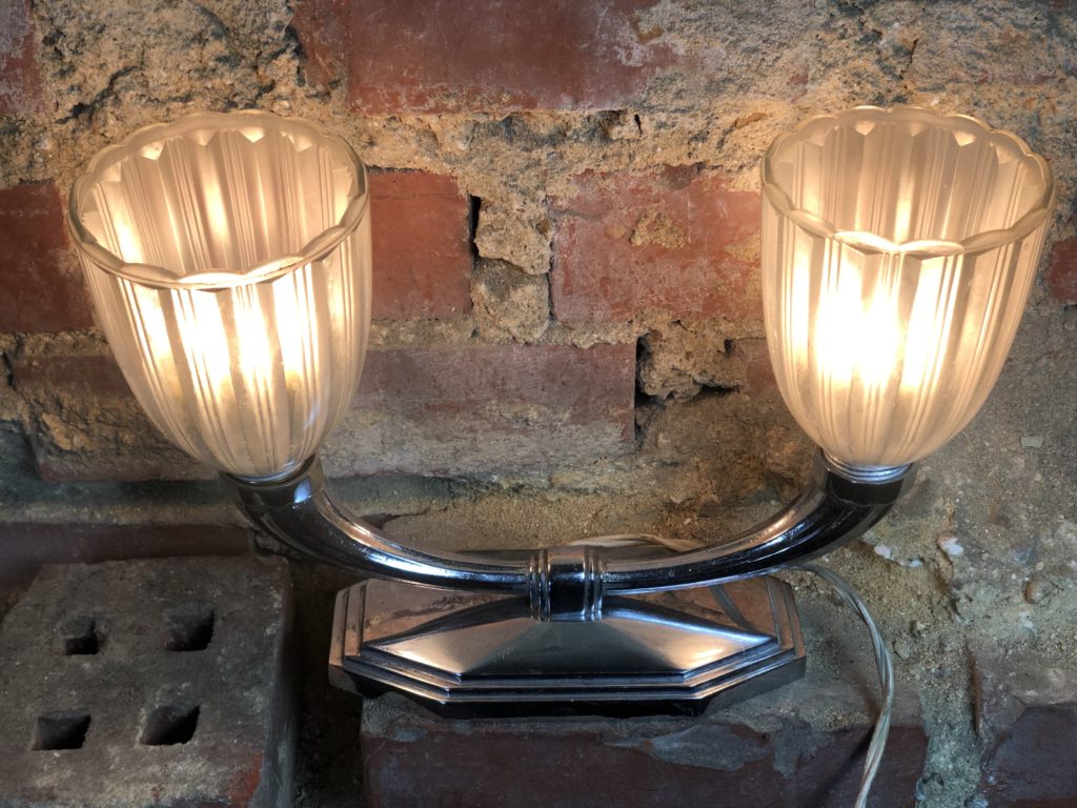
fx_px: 1618
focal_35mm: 52
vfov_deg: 28.0
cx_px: 538
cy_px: 404
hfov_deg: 36.8
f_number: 2.4
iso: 20
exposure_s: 1/50
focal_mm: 6
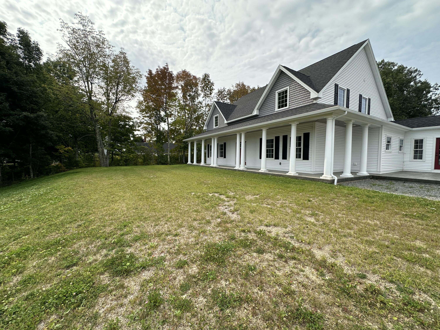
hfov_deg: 102.1
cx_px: 220
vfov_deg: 85.7
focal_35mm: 14
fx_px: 178
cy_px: 165
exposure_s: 1/1092
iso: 40
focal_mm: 2.22
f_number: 2.2
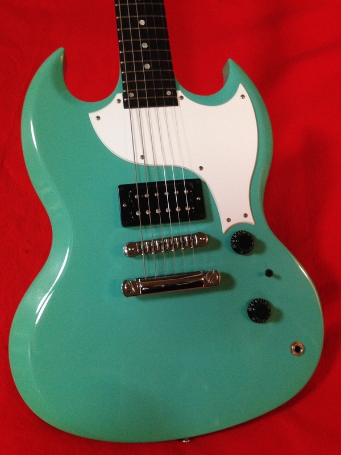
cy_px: 228
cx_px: 170
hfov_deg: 42.9
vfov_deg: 55.4
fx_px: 433
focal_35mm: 33
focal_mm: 4.12
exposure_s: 1/20
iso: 320
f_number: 2.4
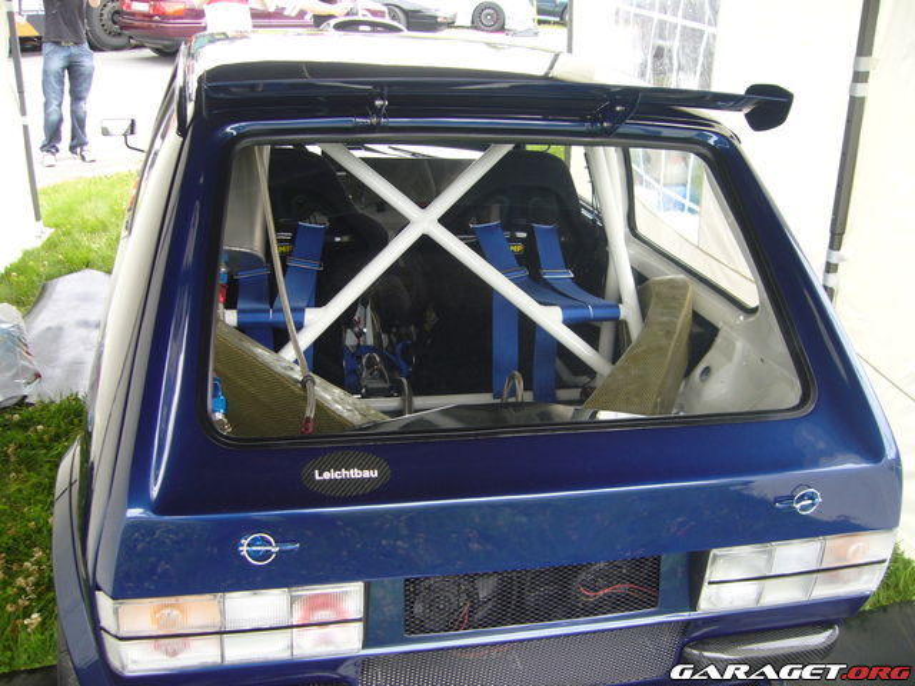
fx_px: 925
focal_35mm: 35
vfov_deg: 40.7
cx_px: 458
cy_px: 343
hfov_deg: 52.6
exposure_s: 1/50
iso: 80
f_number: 2.8
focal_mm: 5.8
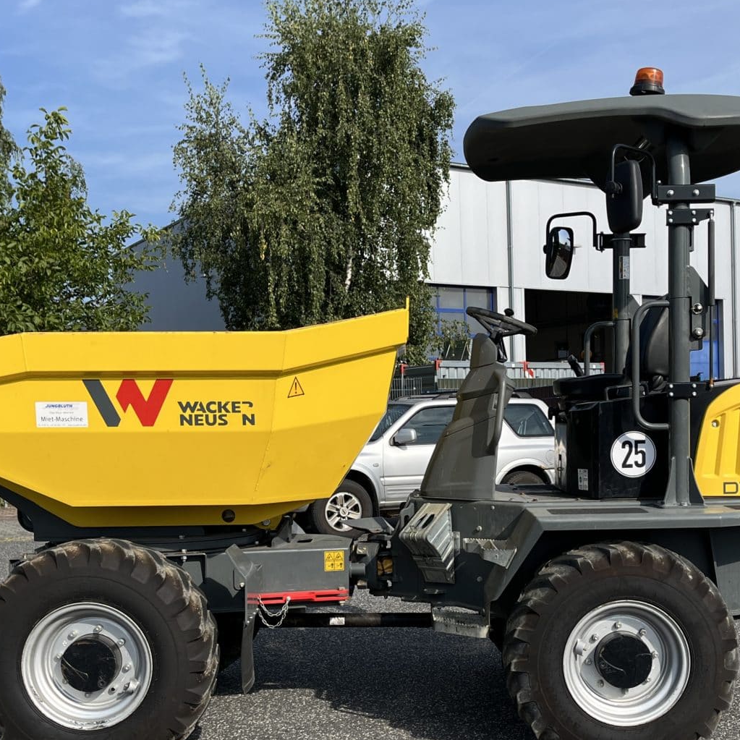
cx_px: 421
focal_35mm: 46
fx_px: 1113
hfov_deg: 36.7
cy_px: 480
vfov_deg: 36.5
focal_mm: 5.1
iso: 50
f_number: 1.6
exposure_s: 1/3311
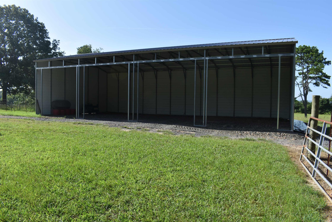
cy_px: 111
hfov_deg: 67.4
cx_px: 166
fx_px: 249
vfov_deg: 47.9
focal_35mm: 27
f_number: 8
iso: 110
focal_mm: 18
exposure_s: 1/250
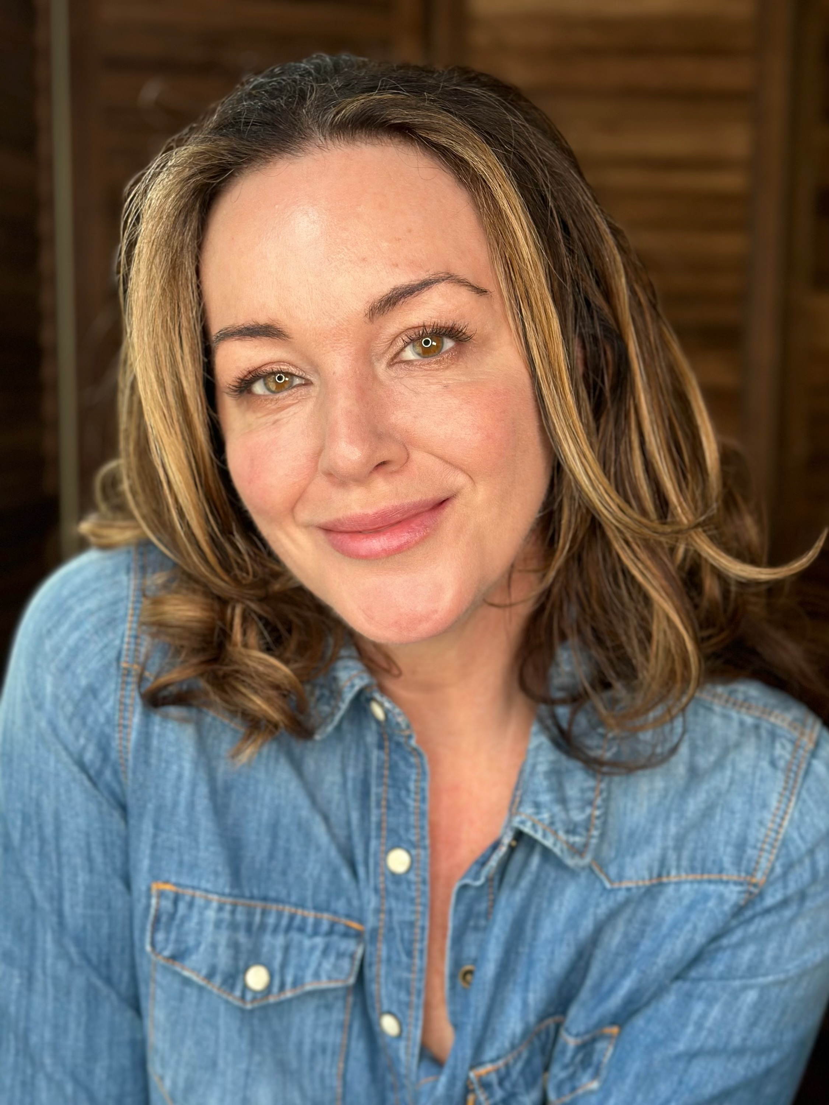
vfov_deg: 39.7
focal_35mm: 48
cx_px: 414
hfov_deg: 30.3
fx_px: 1533
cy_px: 552
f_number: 1.78
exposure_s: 1/198
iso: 80
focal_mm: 6.86
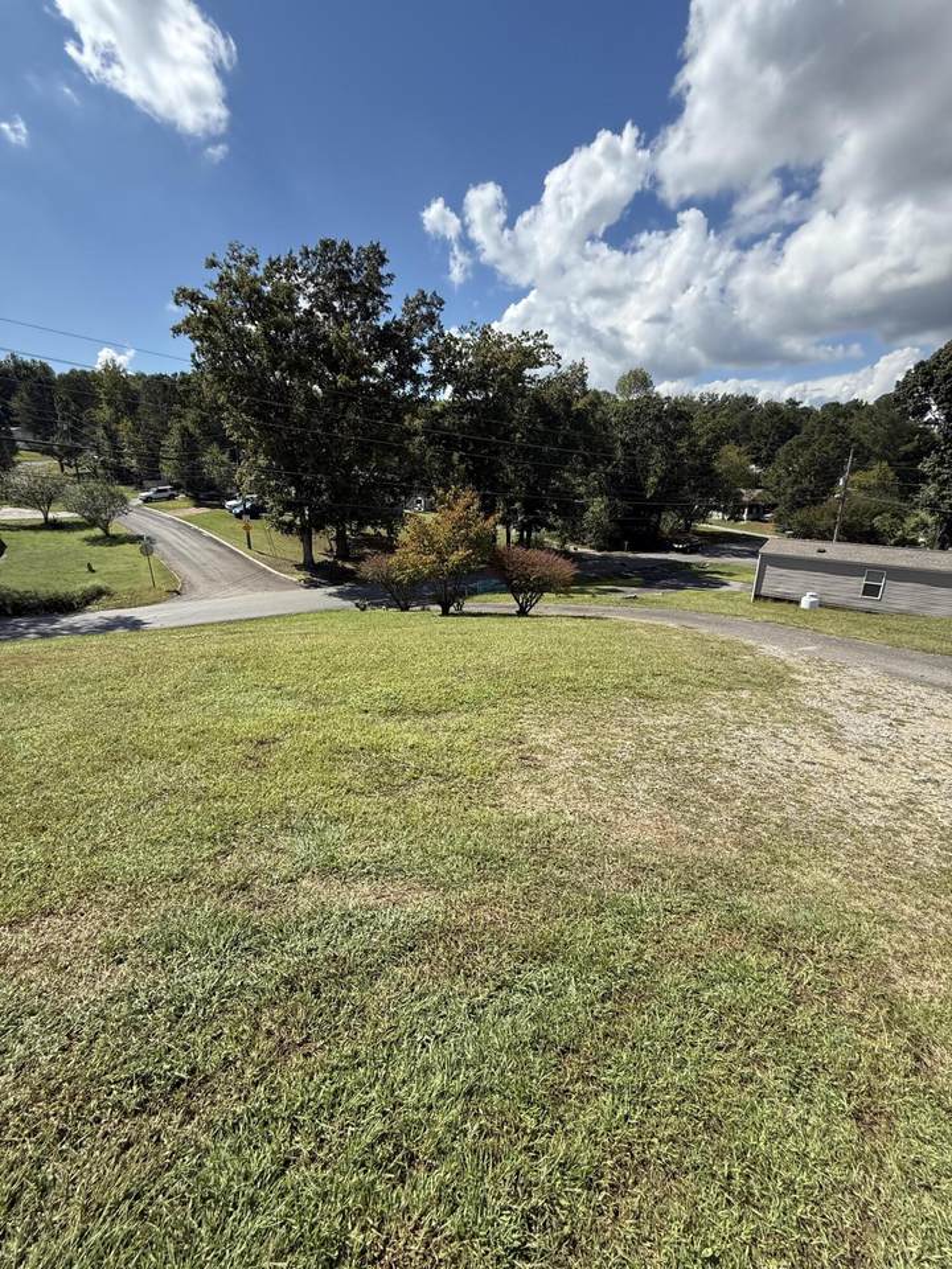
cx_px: 476
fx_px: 513
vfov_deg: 102.1
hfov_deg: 85.7
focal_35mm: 14
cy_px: 634
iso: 64
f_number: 2.2
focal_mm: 2.22
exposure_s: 1/1431
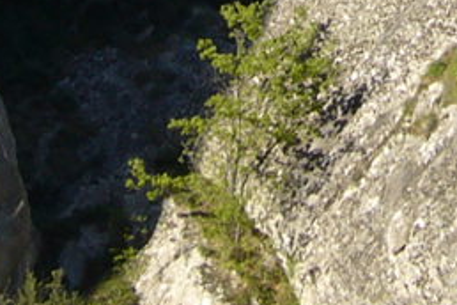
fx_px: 2945
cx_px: 429
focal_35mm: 232
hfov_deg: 8.8
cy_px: -321
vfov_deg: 5.8
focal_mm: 7.5
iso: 80
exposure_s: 1/160
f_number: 6.3
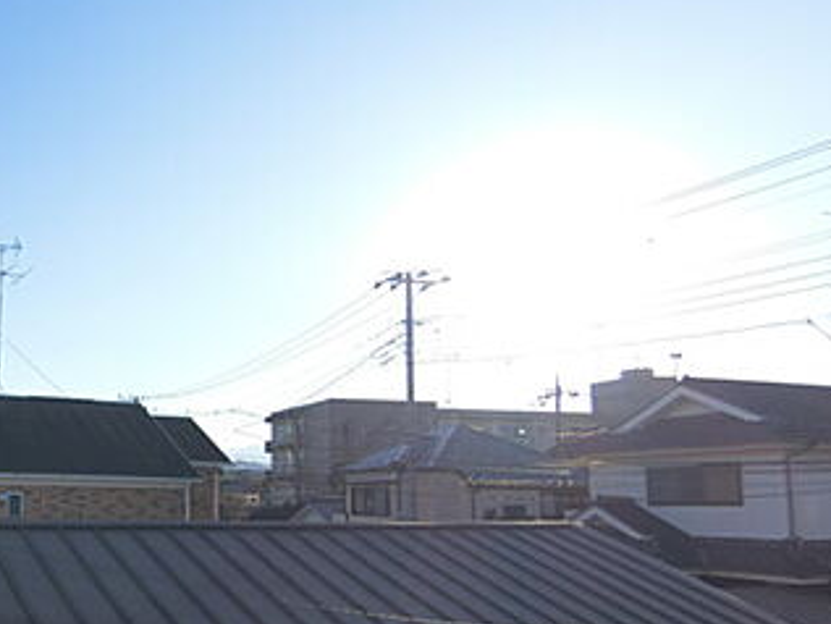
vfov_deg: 39.3
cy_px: 406
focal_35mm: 36
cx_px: 84
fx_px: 865
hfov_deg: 46.4
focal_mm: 4.06
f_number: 6.9
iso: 80
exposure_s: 1/250
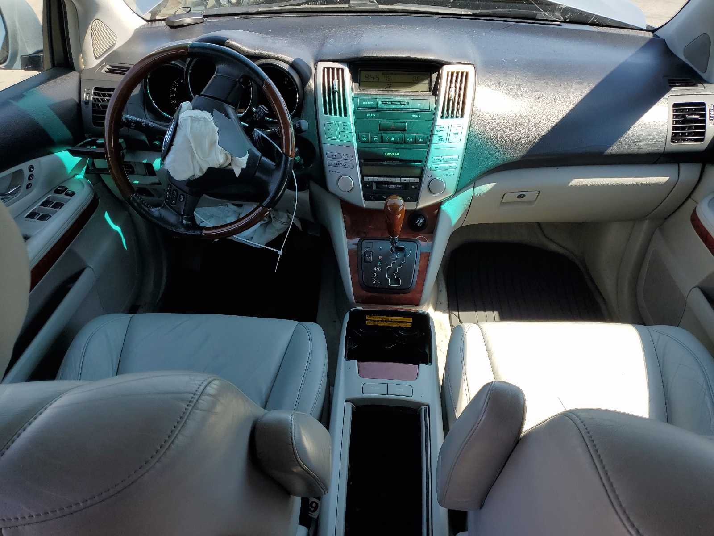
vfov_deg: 53.1
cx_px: 357
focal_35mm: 26
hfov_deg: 67.3
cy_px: 268
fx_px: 536
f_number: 1.5
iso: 50
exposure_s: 1/833
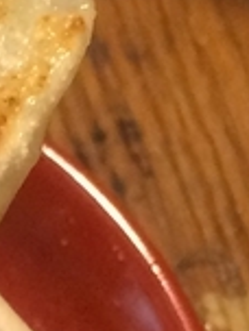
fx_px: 2196
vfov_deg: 8.5
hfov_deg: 6.0
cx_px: -496
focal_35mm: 229
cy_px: 451
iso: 200
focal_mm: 4.15
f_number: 2.2
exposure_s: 1/30
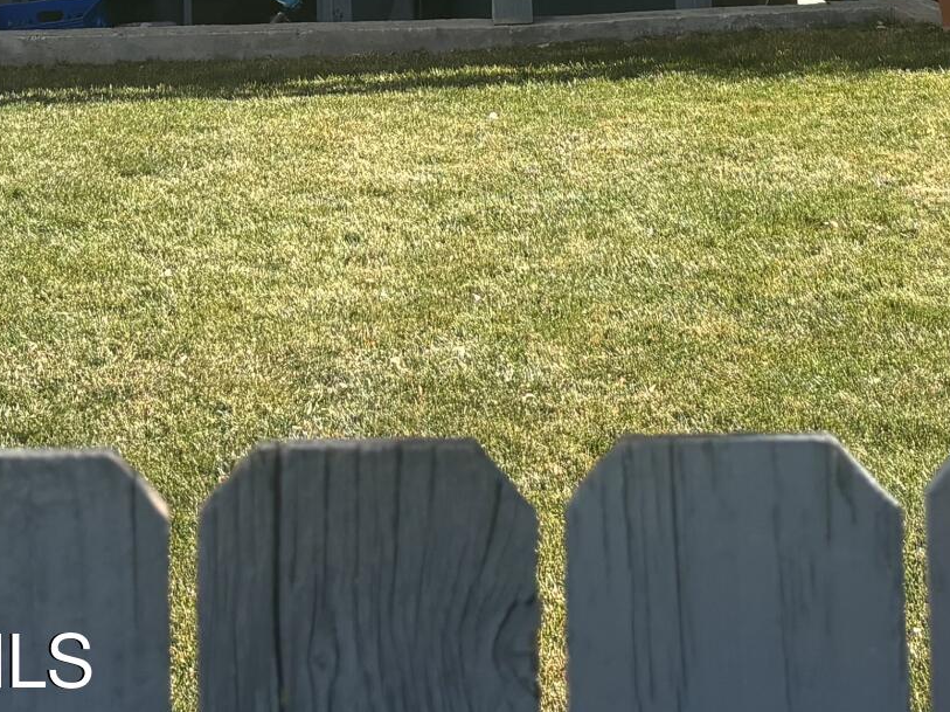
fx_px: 2633
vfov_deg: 13.9
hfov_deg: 20.4
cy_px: -533
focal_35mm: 96
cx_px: 490
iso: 50
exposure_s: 1/1295
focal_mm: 5.96
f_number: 1.6
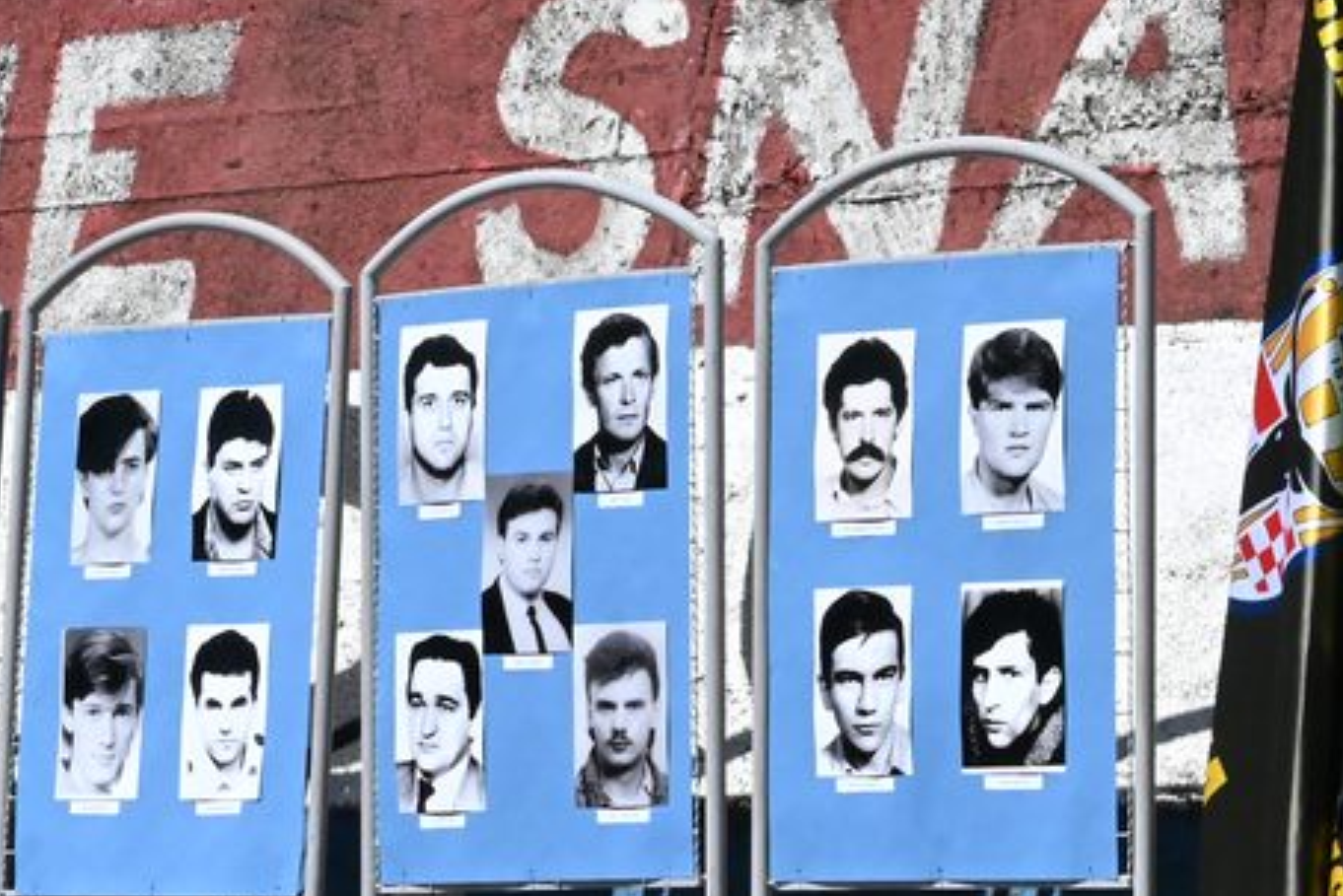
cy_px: 560
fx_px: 6903
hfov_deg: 11.1
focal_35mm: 185
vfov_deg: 7.4
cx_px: 1038
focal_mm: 70
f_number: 16
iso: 5000
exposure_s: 1/4000
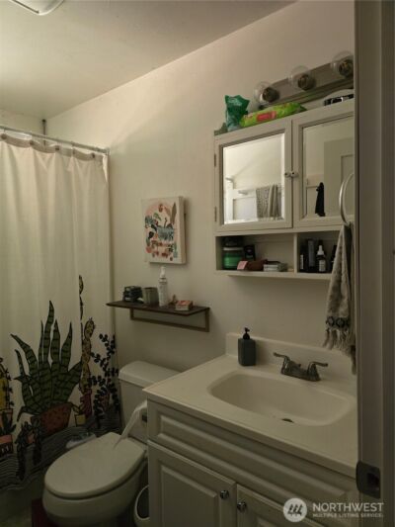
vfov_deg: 73.9
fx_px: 350
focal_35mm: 23
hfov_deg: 58.9
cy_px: 264
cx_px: 198
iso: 1000
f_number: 1.7
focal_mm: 6.3
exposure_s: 1/60
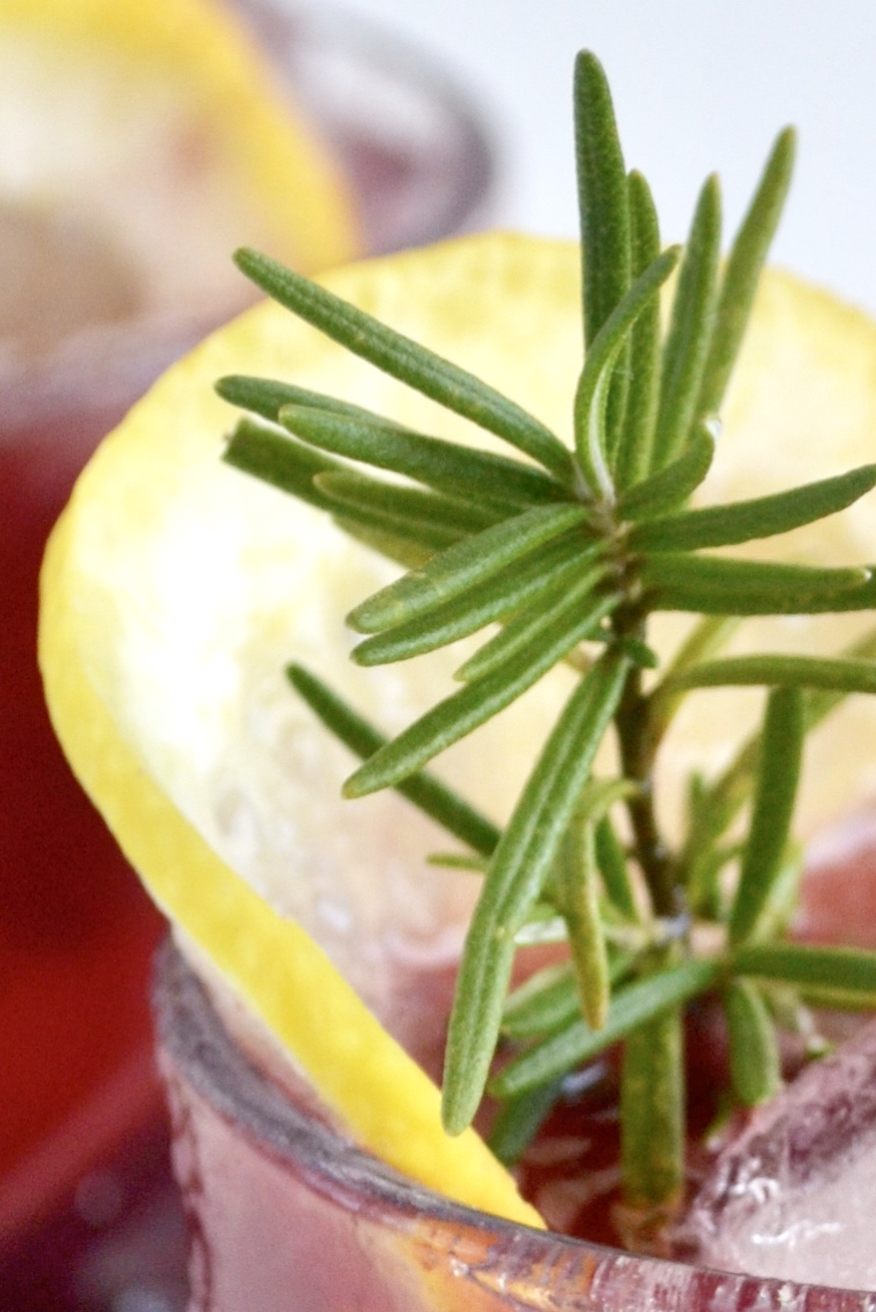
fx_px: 7697
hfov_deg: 6.5
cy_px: 1371
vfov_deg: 9.7
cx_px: 1170
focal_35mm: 211
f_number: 5.6
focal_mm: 40
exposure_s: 1/125
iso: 360
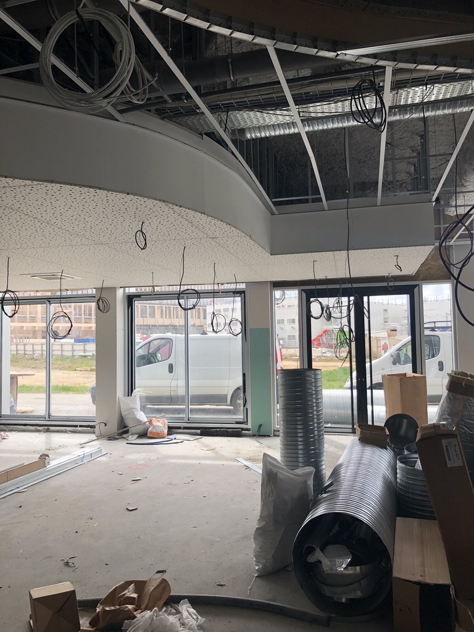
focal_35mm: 28
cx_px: 237
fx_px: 511
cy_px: 316
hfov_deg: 49.7
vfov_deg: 63.4
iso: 20
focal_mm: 3.99
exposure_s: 1/308
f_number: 1.8
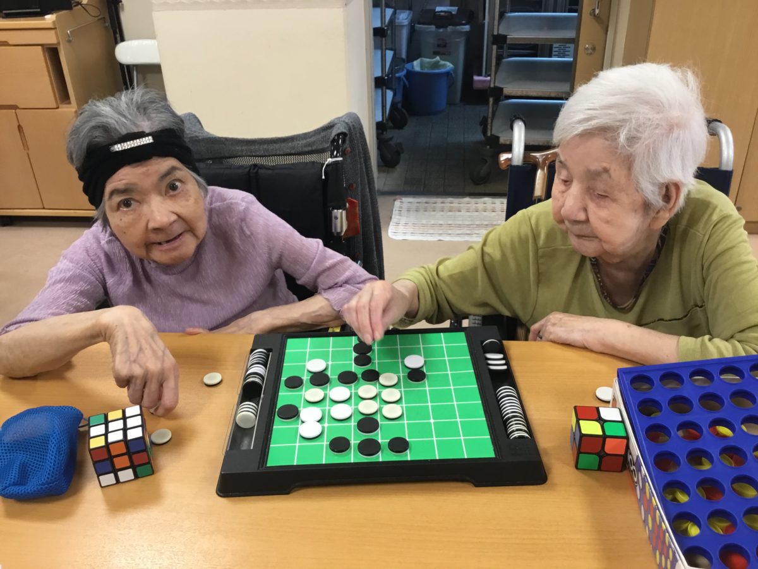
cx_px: 379
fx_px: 679
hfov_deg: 58.4
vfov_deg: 45.4
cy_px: 284
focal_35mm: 31
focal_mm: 3.3
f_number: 2.4
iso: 80
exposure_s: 1/30
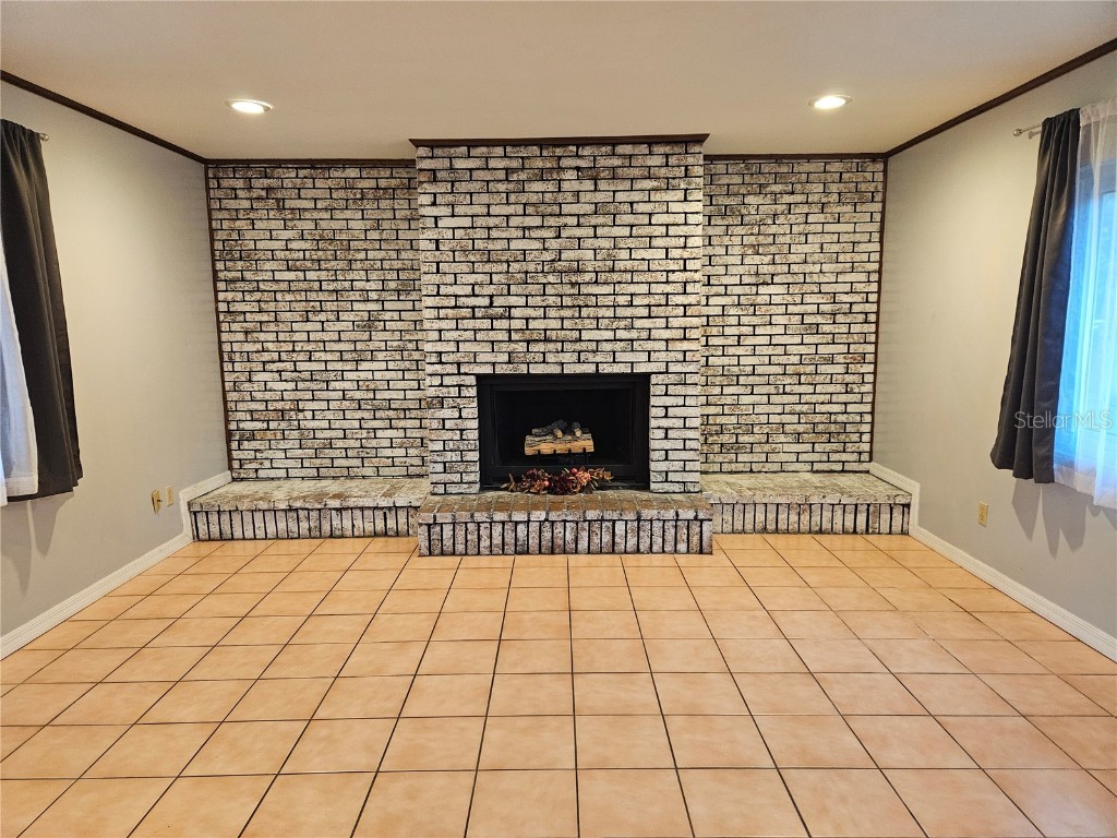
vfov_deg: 58.9
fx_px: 742
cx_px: 558
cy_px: 419
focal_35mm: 23
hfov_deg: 73.9
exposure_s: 1/60
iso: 800
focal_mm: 5.4
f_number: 1.8
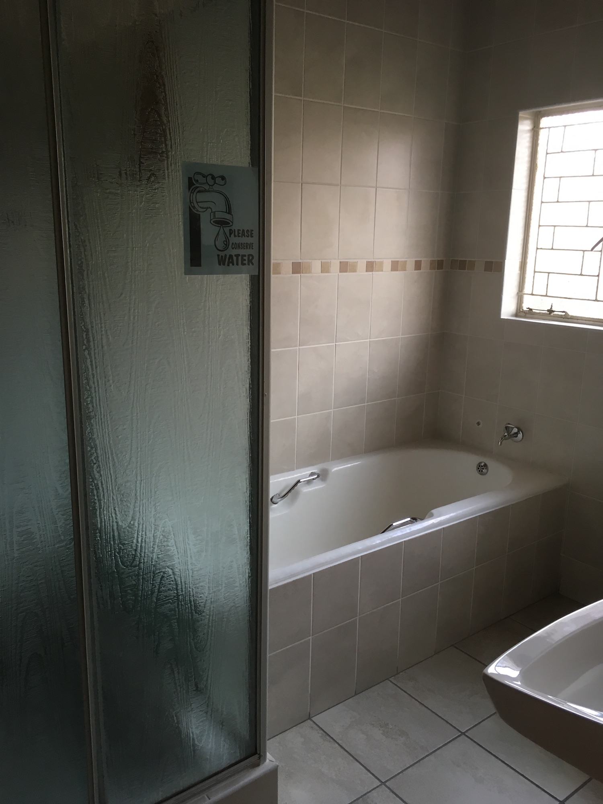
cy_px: 402
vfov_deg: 61.7
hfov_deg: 48.2
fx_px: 674
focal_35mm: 29
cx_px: 302
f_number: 2.2
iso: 80
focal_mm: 4.15
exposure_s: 1/33
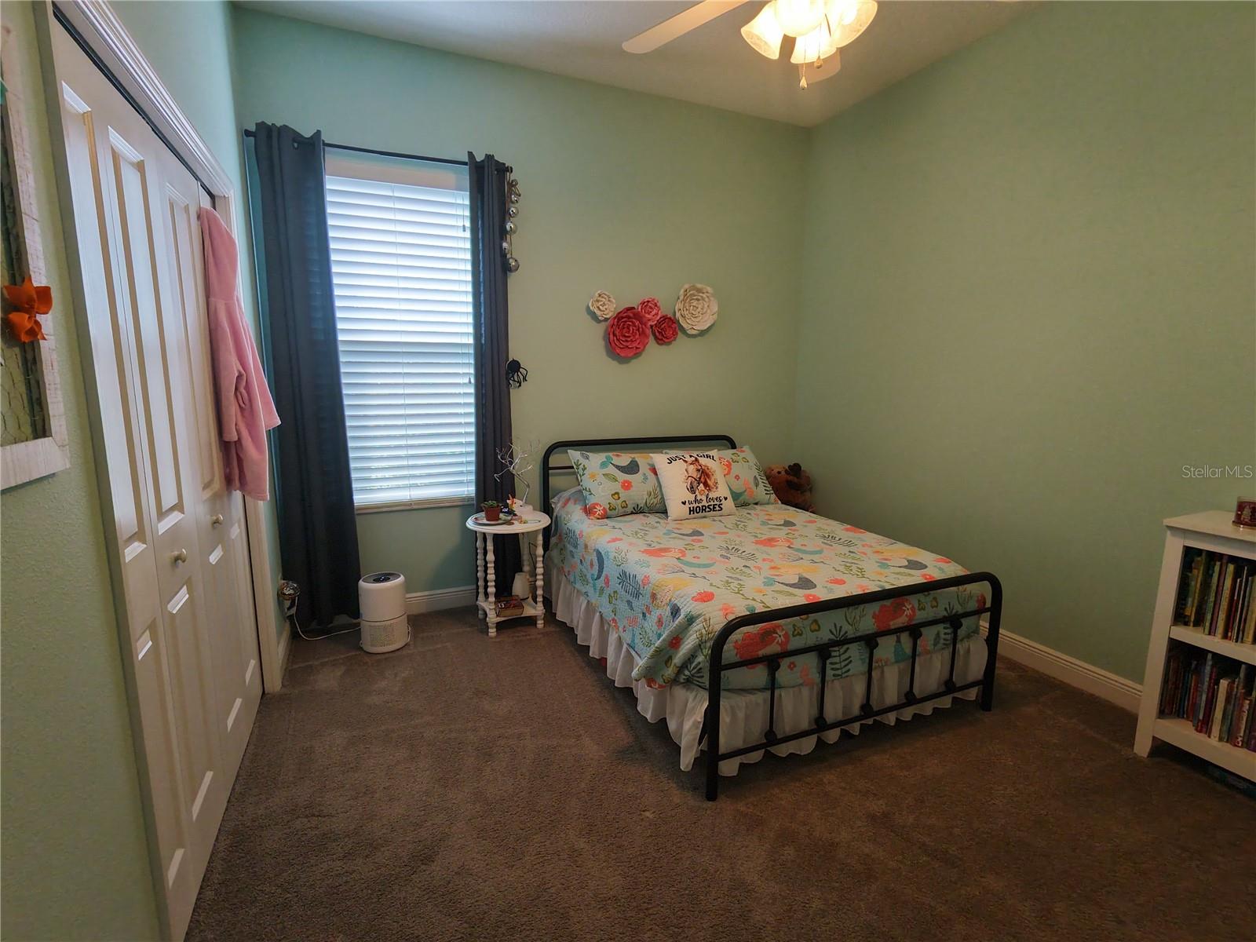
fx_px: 581
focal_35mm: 16
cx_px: 628
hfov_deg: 94.5
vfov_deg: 78.1
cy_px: 471
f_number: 2.2
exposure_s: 1/50
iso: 1140
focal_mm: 3.05
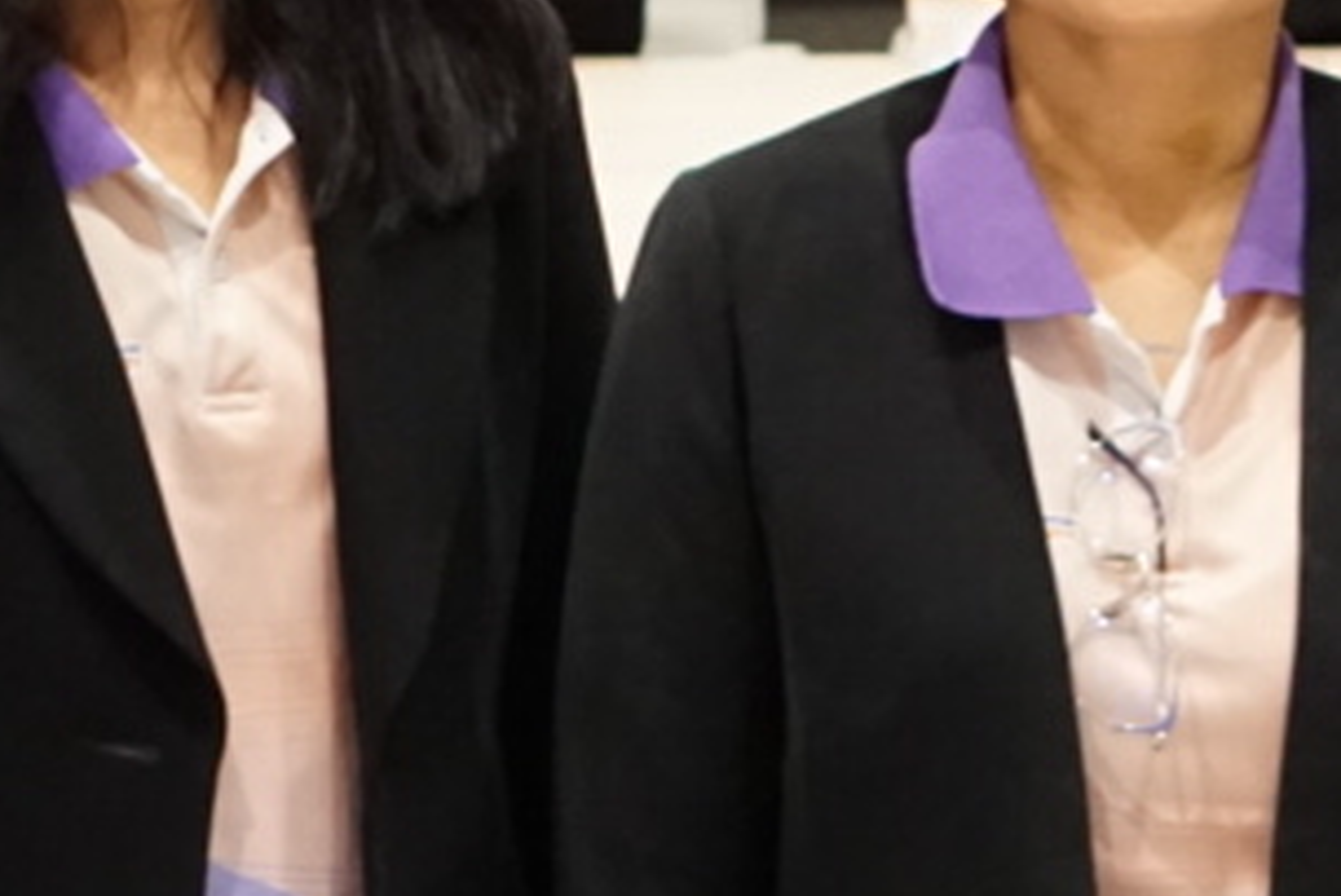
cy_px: -706
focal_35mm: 399
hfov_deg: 5.0
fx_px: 14869
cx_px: 3057
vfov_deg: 3.4
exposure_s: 1/80
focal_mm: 50
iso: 2000
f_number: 3.5
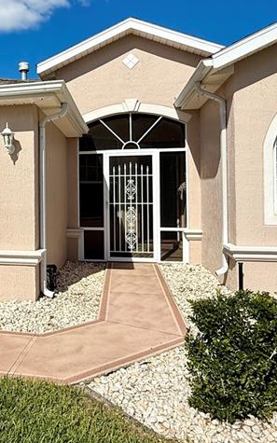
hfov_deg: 37.3
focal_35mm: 32
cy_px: 189
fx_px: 386
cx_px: 37
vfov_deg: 59.4
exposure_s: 1/6173
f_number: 2.2
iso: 50
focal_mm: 2.22
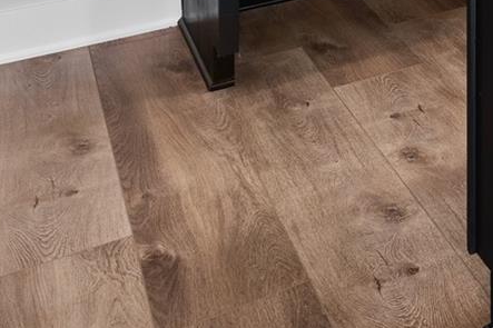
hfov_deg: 20.2
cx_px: 872
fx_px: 1013
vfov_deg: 14.4
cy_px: -379
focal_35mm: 74
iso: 200
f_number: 9
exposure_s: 2
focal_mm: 16
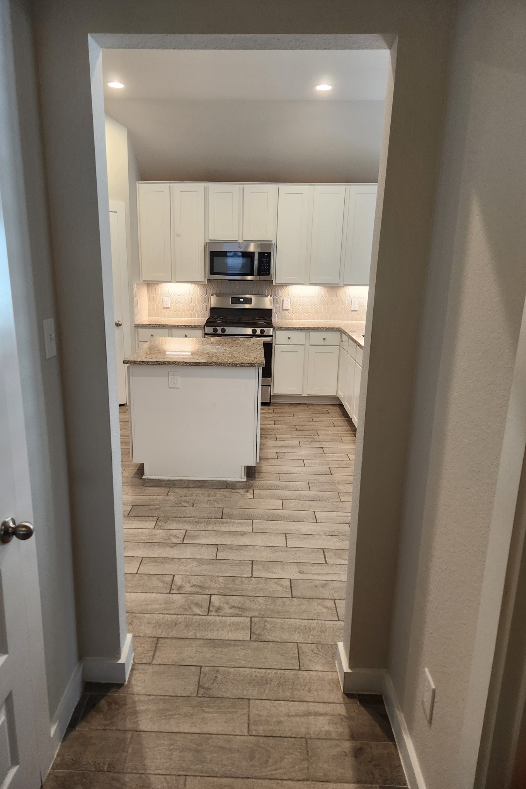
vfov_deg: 73.7
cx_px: 238
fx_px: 526
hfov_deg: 53.1
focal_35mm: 24
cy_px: 395
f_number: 1.8
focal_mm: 5.4
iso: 200
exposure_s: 1/120
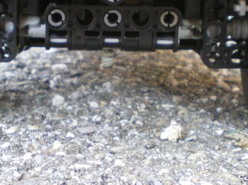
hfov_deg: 25.0
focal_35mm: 78
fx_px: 558
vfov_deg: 18.7
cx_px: 100
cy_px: 37
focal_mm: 6.3
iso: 250
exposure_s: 1/30
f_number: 3.1
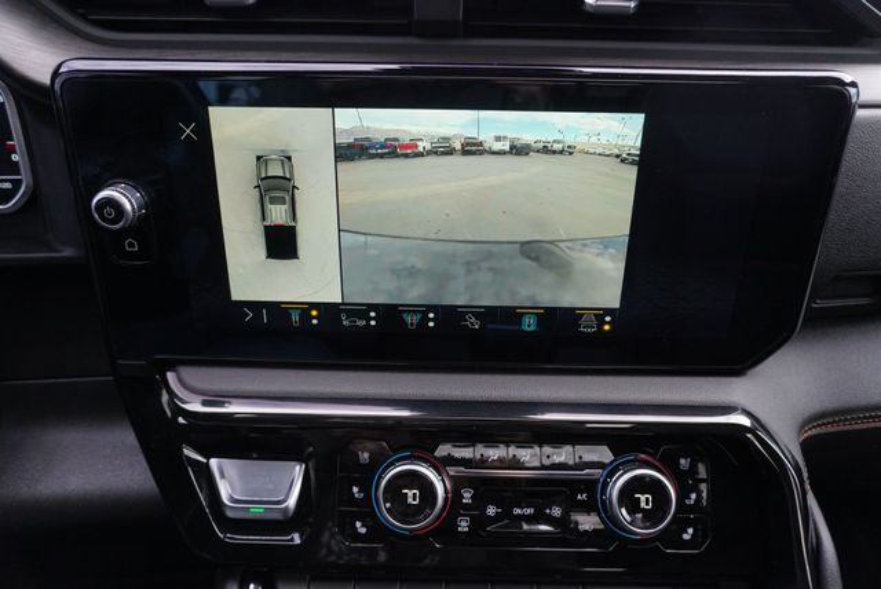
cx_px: 440
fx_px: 588
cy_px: 294
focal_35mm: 24
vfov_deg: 53.2
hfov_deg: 73.7
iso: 1600
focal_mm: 16
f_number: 4
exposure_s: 1/800
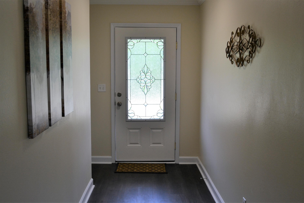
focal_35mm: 36
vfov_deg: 36.9
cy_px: 102
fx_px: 304
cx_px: 152
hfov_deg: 53.1
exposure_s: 1/125
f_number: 5.6
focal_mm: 24
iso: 280
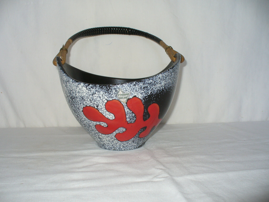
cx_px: 134
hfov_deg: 50.1
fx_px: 288
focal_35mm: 37
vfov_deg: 38.7
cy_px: 101
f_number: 2.8
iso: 100
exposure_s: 1/30
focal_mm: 6.1
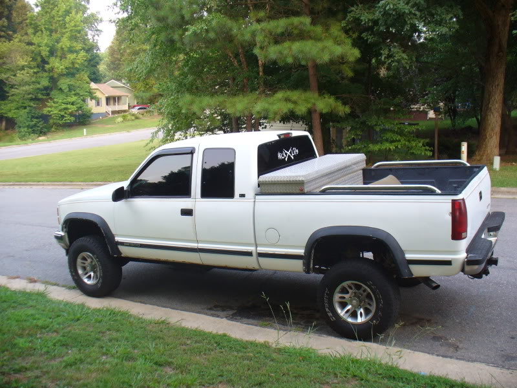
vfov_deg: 38.7
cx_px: 258
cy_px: 194
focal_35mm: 37
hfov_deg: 50.1
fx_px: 553
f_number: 2.8
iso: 100
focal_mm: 6.1
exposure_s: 1/80
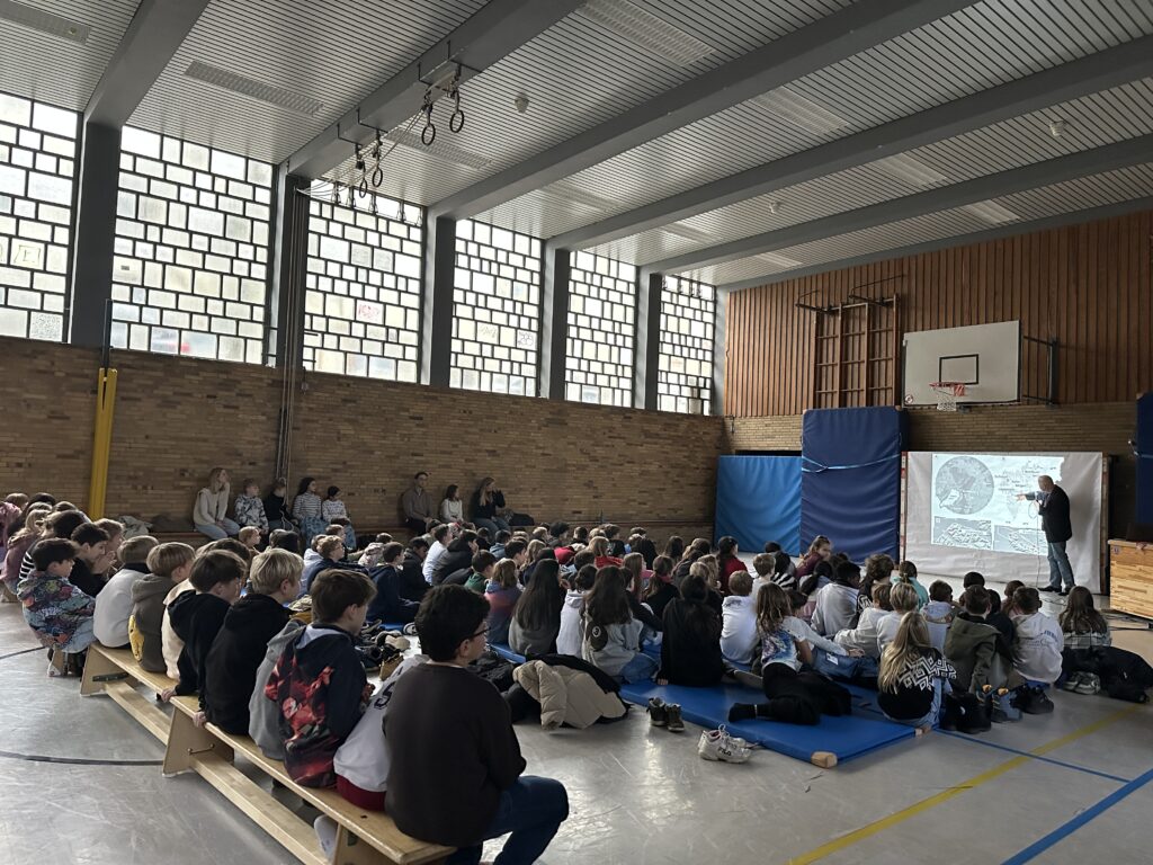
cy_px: 432
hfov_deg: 71.6
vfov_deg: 56.8
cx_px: 576
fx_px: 799
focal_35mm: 24
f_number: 1.78
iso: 640
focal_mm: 6.86
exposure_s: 1/60
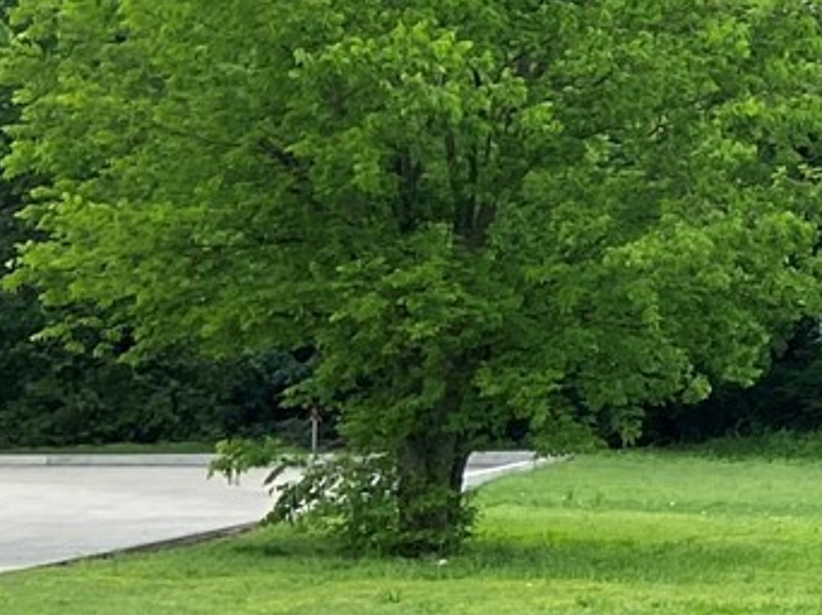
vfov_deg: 10.1
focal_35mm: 146
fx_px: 3465
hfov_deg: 11.3
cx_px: 1985
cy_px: 175
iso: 32
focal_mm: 4.25
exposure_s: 1/799
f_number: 1.8
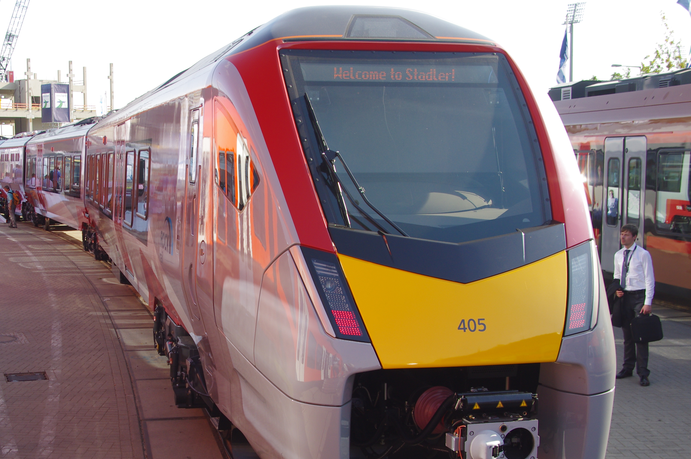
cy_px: 256
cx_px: 207
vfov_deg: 25.0
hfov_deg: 36.4
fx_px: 1035
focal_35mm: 54
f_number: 8
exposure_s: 1/50
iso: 200
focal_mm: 24
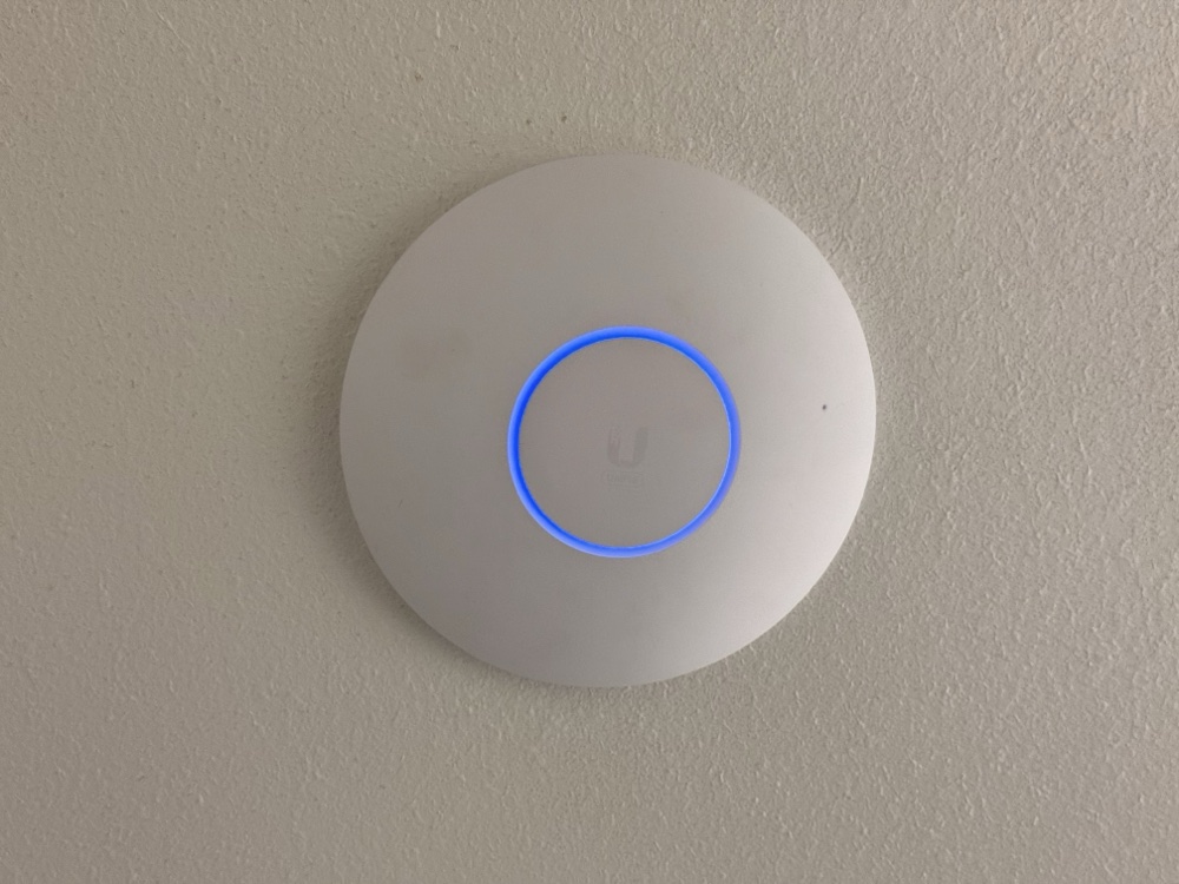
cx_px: 590
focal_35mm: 48
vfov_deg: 30.3
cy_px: 442
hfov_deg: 39.7
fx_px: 1635
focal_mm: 6.76
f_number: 1.78
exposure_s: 1/60
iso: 250
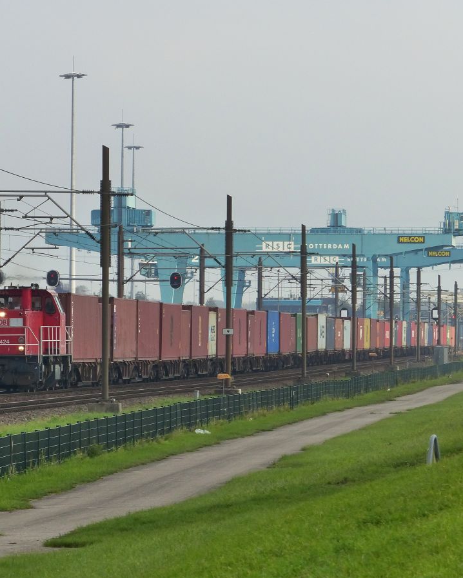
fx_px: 5565
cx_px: 77
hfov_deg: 4.8
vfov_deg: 6.0
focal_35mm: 325
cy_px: 289
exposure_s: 1/500
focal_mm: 44.8
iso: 250
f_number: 4
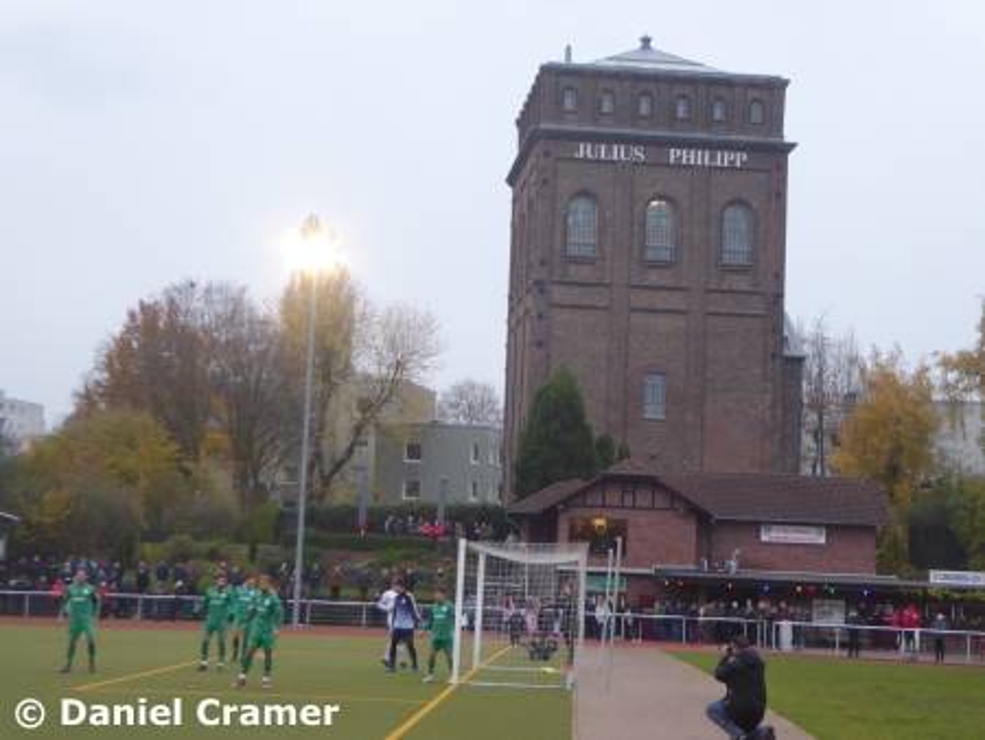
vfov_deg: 22.6
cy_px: 370
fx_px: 1851
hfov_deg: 29.8
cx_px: 492
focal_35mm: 65
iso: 320
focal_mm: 11.7
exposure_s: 1/60
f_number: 4.4
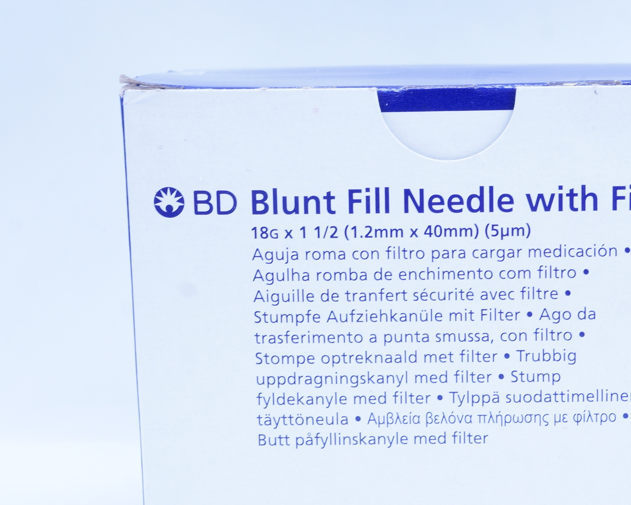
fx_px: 1569
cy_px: 329
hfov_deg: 22.6
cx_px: 447
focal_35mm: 84
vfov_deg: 18.2
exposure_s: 1/13
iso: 400
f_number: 11
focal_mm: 34
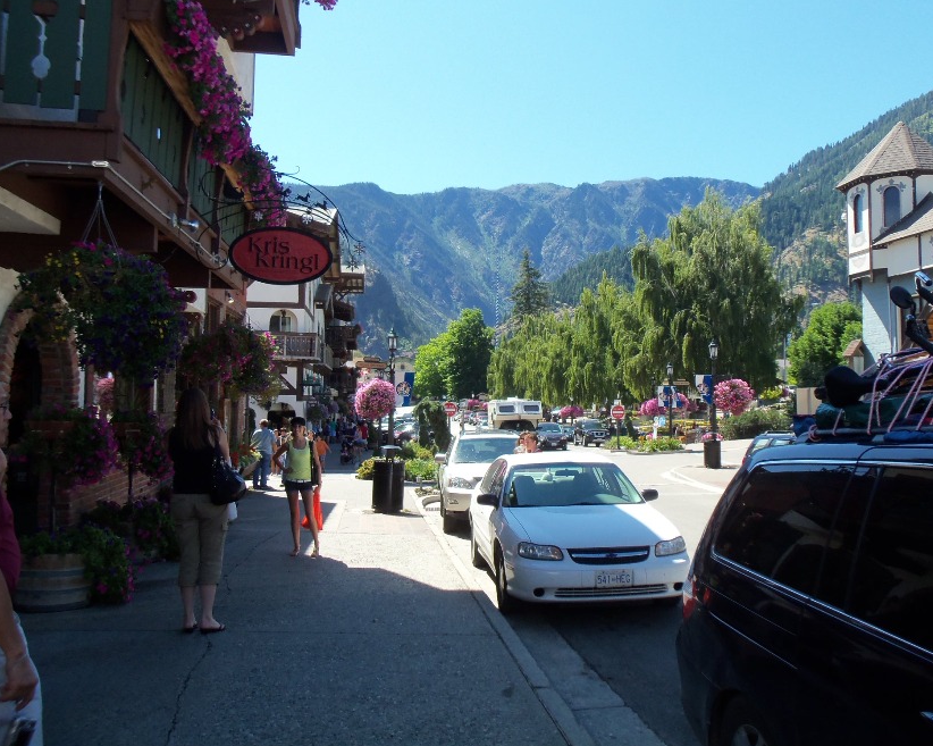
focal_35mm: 31
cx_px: 504
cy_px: 365
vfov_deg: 47.1
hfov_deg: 57.1
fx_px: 856
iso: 80
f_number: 3.4
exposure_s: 1/400
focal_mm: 5.2
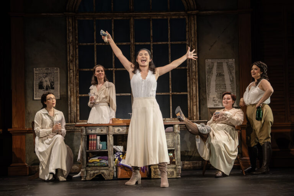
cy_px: 98
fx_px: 572
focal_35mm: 70
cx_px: 147
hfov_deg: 28.8
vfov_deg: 19.5
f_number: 4
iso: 3200
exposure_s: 1/400
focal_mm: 70
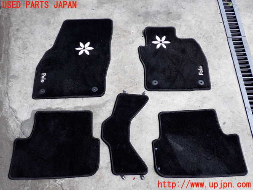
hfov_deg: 51.4
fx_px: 263
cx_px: 126
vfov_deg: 39.7
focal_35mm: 36
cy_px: 95
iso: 100
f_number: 2.5
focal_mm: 6.37
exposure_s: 1/640
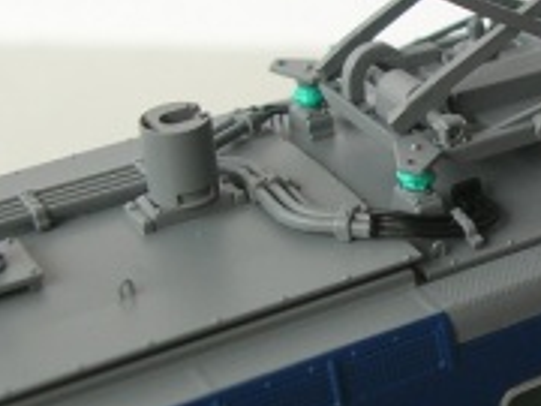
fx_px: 1516
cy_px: 174
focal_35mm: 97
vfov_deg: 15.2
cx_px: 550
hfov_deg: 19.6
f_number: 2.8
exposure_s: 1/30.4
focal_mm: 5.8
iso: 50
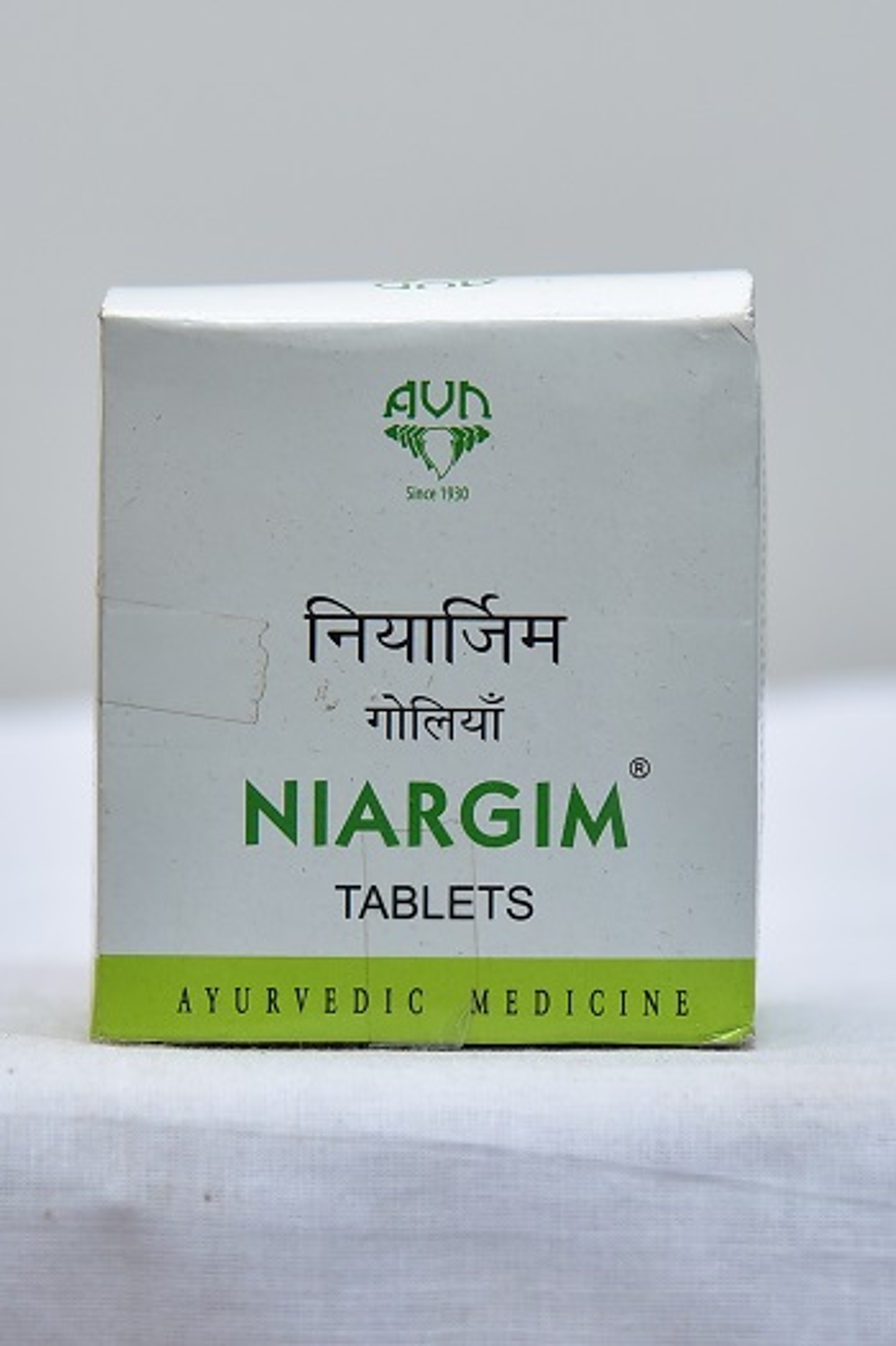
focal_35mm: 92
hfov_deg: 14.8
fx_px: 3439
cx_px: 448
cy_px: 673
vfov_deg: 22.2
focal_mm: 92
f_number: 4
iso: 1600
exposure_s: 1/125
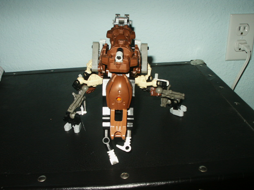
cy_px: 96
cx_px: 127
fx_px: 264
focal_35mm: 36
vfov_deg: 39.7
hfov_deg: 51.4
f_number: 6.7
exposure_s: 1/45
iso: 200
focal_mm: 7.18
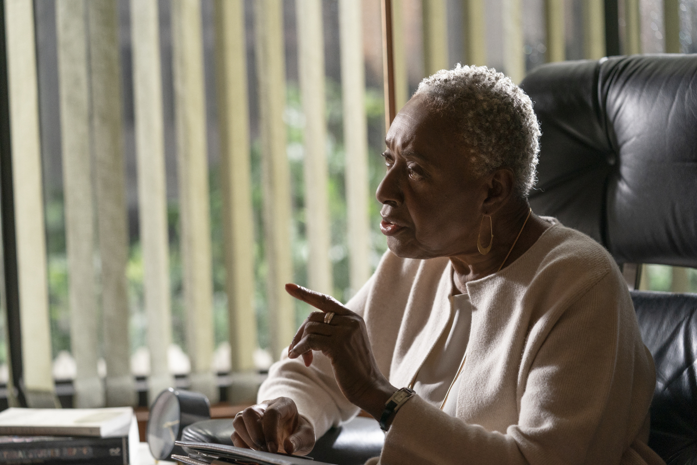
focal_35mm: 109
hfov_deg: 18.8
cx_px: 348
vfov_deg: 12.6
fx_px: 2110
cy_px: 232
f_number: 3.2
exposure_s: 1/320
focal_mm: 109
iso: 2500
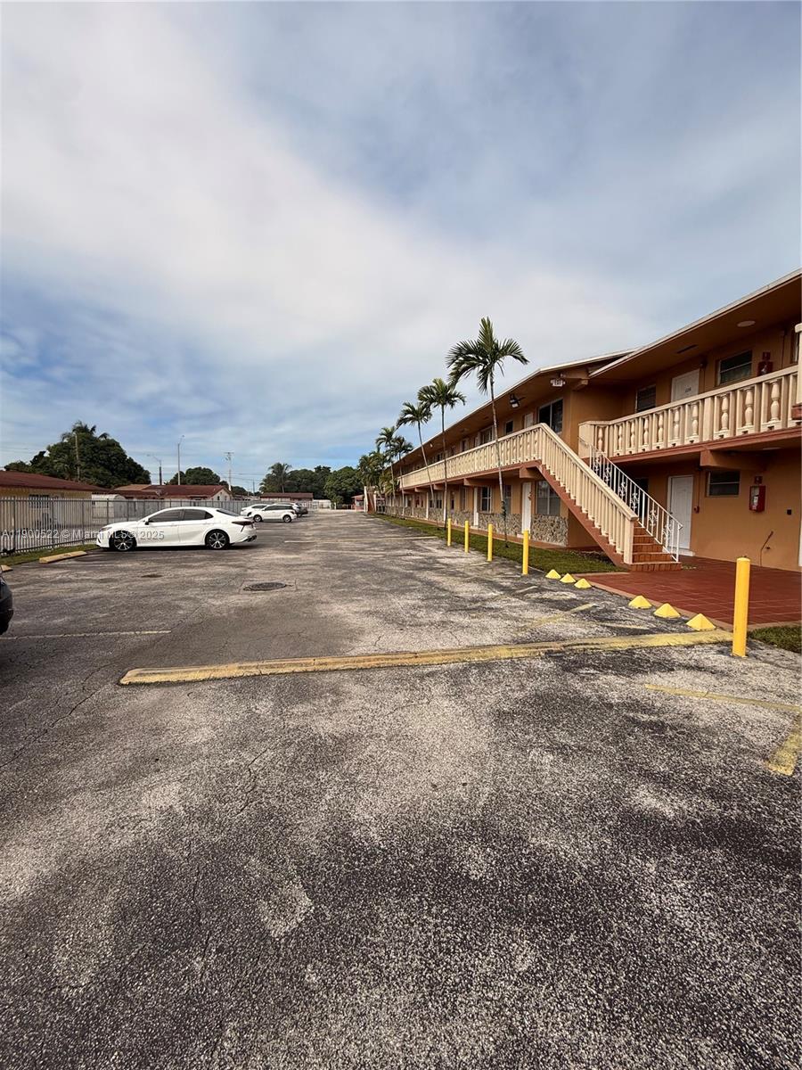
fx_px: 432
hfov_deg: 85.7
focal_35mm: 14
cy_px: 535
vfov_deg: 102.1
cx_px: 401
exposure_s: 1/2841
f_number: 2.2
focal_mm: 2.22
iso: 50
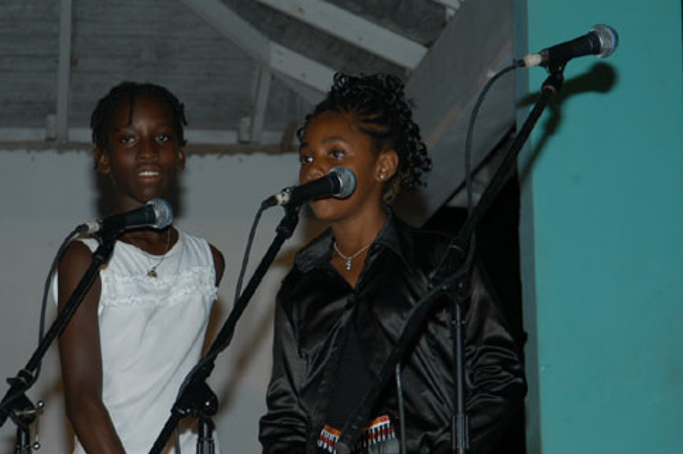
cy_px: 251
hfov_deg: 13.6
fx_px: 2863
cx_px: 300
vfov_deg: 9.1
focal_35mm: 151
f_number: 5
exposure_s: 1/60
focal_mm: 72
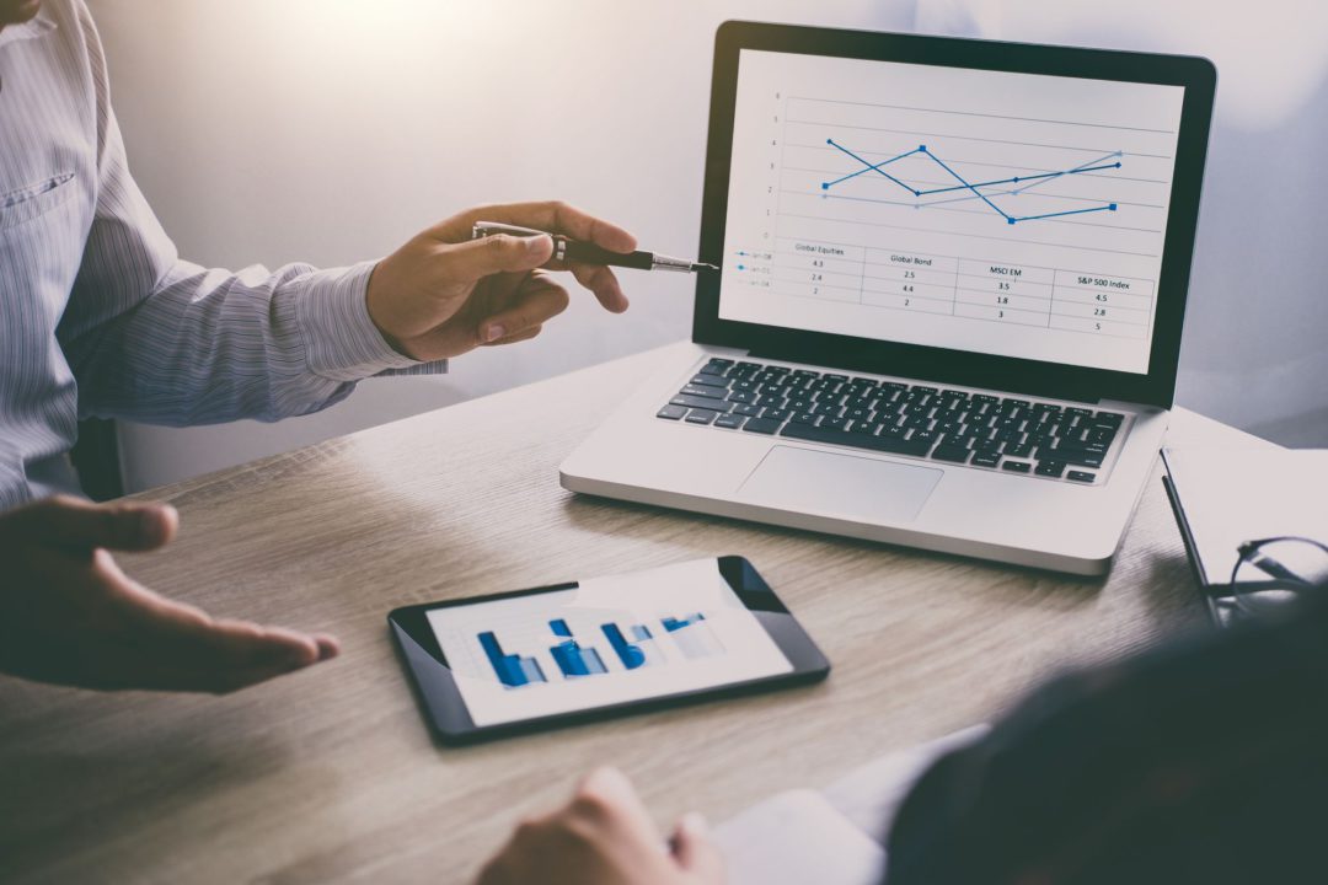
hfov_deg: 37.5
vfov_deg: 25.5
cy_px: 442
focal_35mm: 53
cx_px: 664
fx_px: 1955
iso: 400
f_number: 2
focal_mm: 35
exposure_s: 1/60
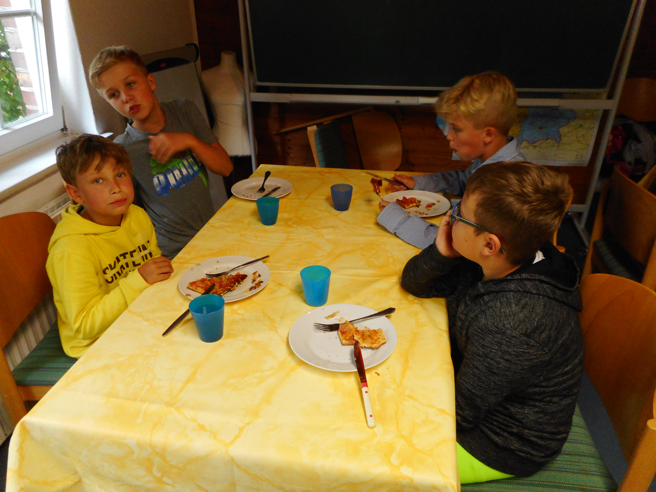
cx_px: 328
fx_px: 474
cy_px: 246
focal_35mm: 25
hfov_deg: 69.4
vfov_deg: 54.9
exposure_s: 1/30
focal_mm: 4.5
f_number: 3.7
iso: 280
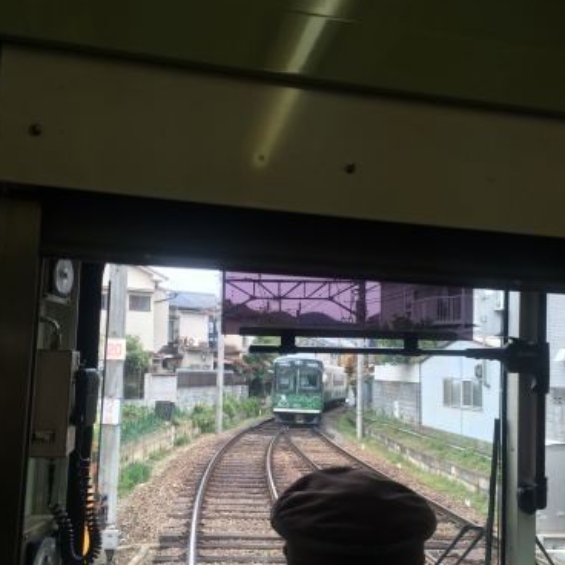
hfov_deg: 46.0
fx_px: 665
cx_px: 282
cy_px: 325
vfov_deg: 45.9
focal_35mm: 36
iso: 32
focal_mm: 4.12
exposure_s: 1/166
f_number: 2.2
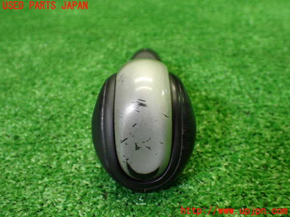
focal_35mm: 36
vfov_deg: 39.7
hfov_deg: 51.4
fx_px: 302
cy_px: 108
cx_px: 145
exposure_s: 1/160
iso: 800
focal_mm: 6.37
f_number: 2.5
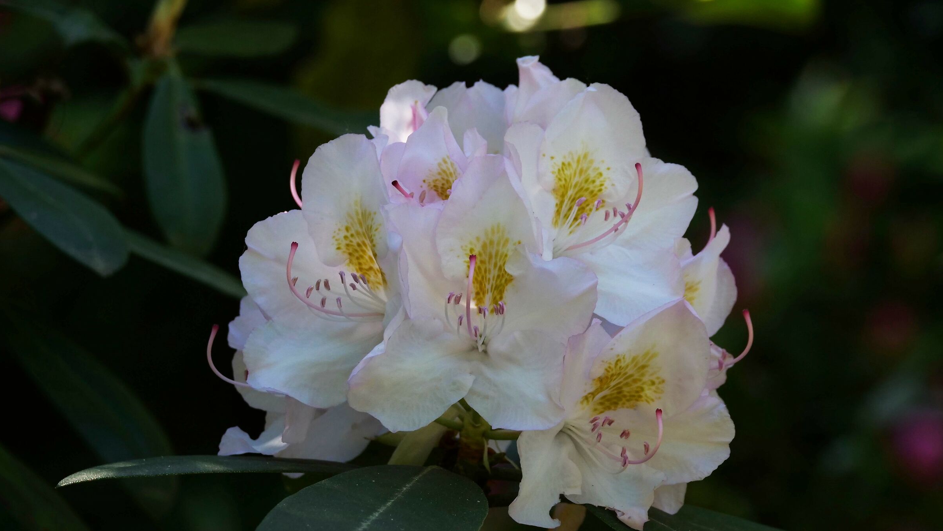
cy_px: 279
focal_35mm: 437
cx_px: 472
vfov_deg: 2.8
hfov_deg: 4.9
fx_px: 10927
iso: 800
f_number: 8
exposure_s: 1/250
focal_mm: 200
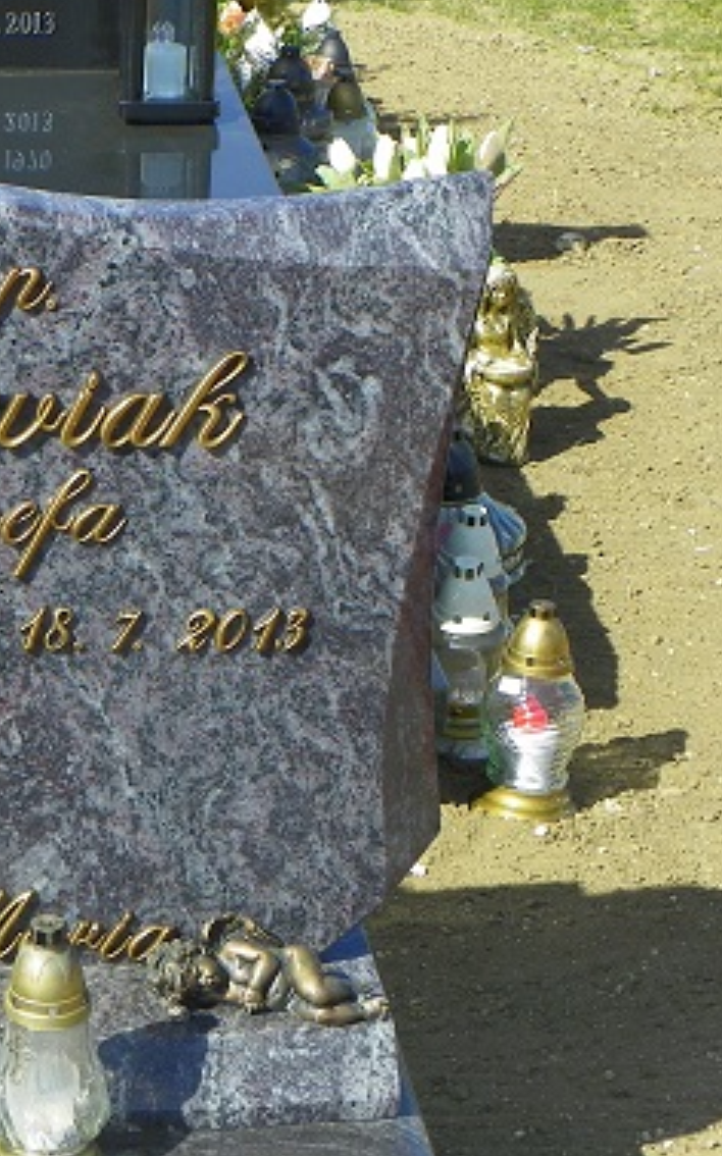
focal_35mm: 97
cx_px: -147
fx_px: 3056
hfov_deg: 13.1
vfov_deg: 21.4
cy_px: 541
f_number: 5
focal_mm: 9.6
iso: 64
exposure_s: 1/200
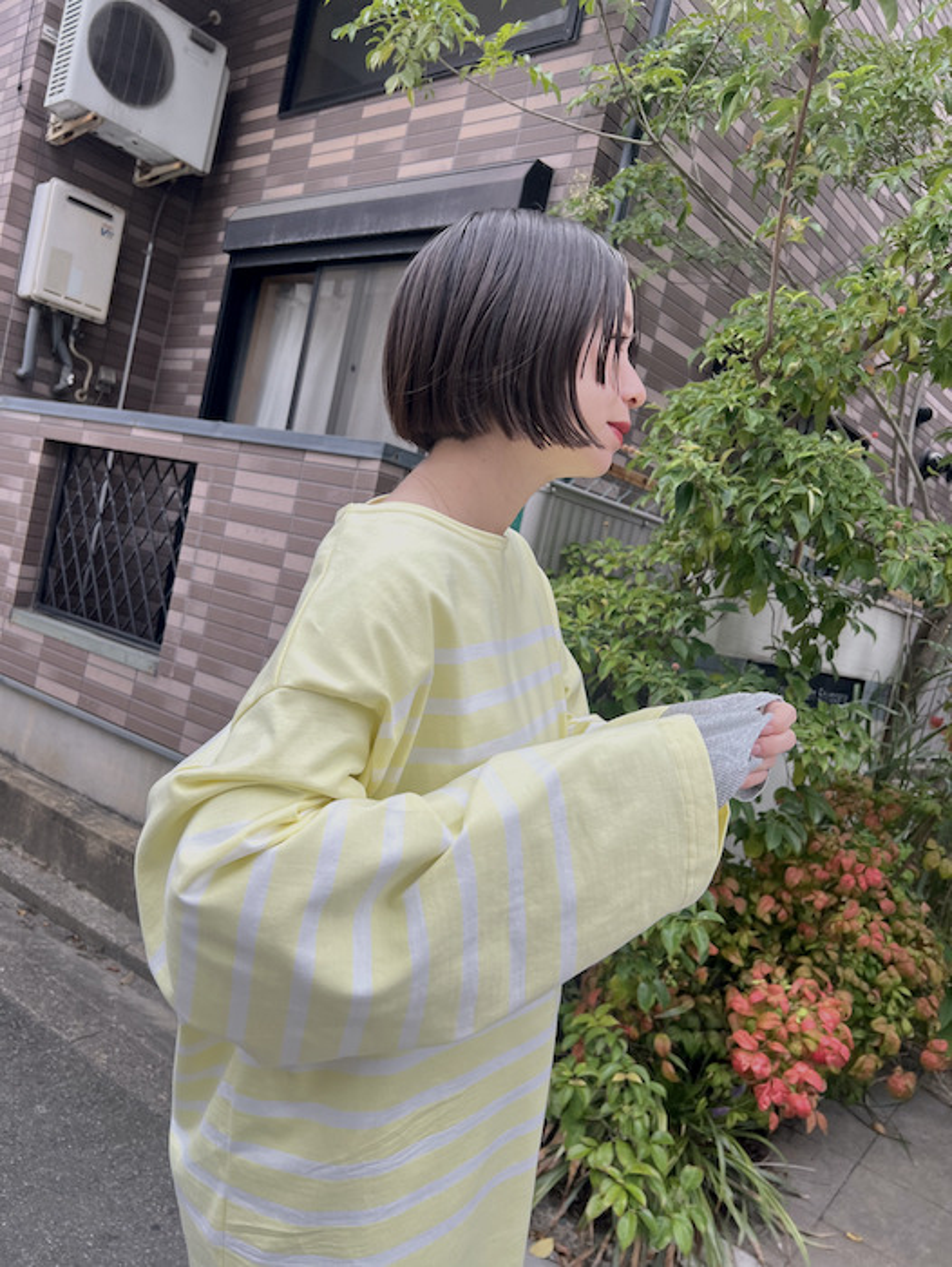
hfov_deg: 53.1
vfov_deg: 67.3
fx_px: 952
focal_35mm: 26
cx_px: 476
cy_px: 634
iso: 40
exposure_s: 1/274
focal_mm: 5.7
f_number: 1.5
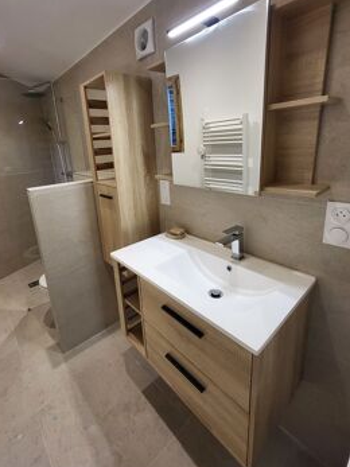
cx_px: 158
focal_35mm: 16
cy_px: 207
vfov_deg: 94.1
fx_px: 216
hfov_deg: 77.8
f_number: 2.2
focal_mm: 1.74
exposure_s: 1/50
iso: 125
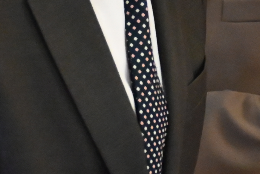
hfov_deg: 3.6
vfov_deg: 2.4
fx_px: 4097
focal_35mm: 567
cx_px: 403
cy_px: 153
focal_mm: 82
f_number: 4.5
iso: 6400
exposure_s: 1/60
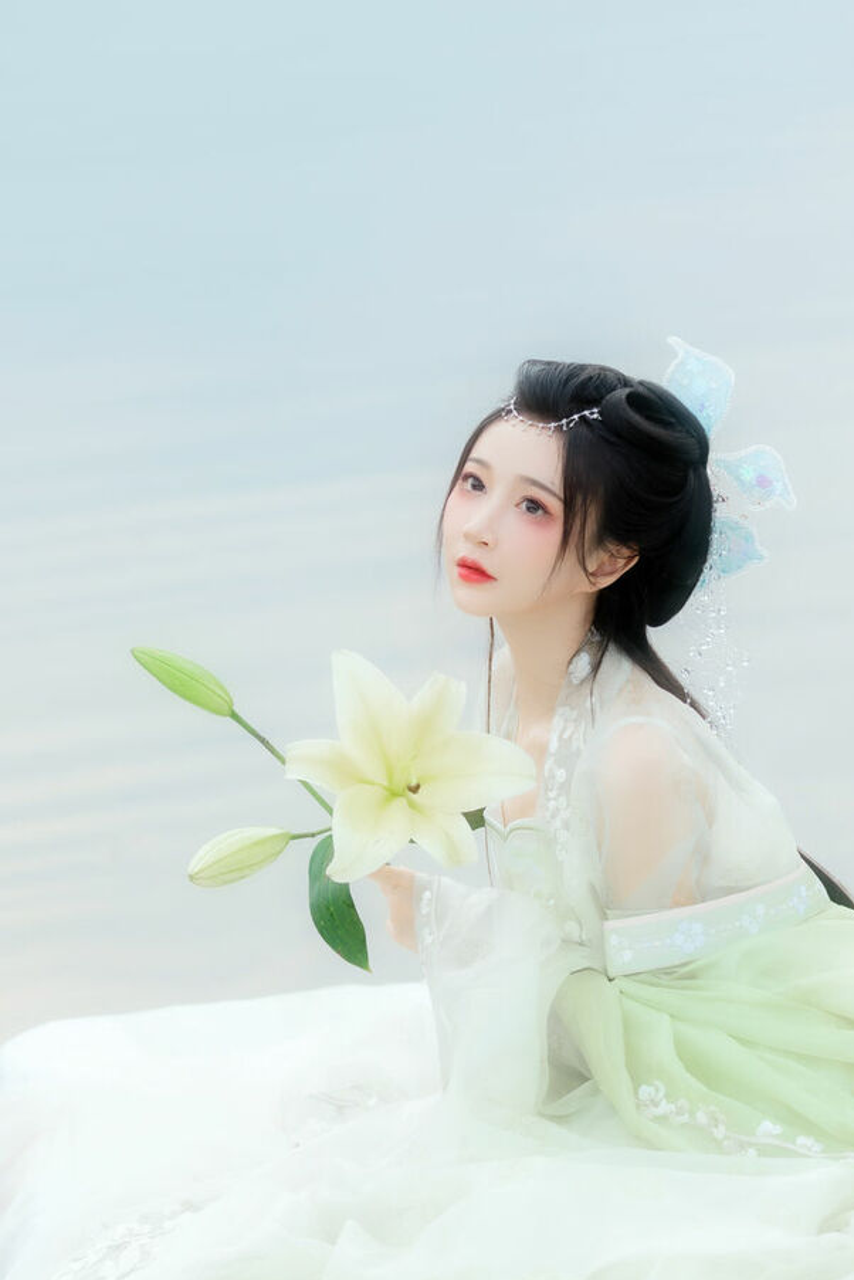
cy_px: 663
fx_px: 6826
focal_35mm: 192
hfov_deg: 7.2
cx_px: 518
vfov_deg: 10.7
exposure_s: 1/500
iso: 400
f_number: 2.8
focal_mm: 110
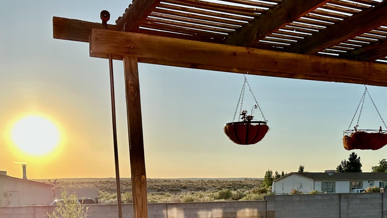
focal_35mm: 46
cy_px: 221
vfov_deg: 24.7
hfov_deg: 44.5
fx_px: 472
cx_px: 216
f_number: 1.78
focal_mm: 6.86
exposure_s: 1/5263
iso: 80
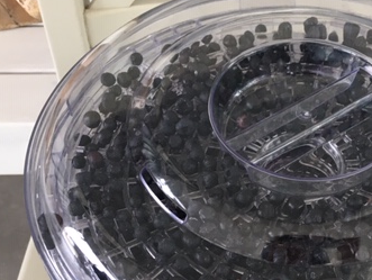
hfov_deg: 33.4
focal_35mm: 56
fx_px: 602
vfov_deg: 25.3
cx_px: 296
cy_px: 253
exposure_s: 1/33
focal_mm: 4.15
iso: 32
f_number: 2.2
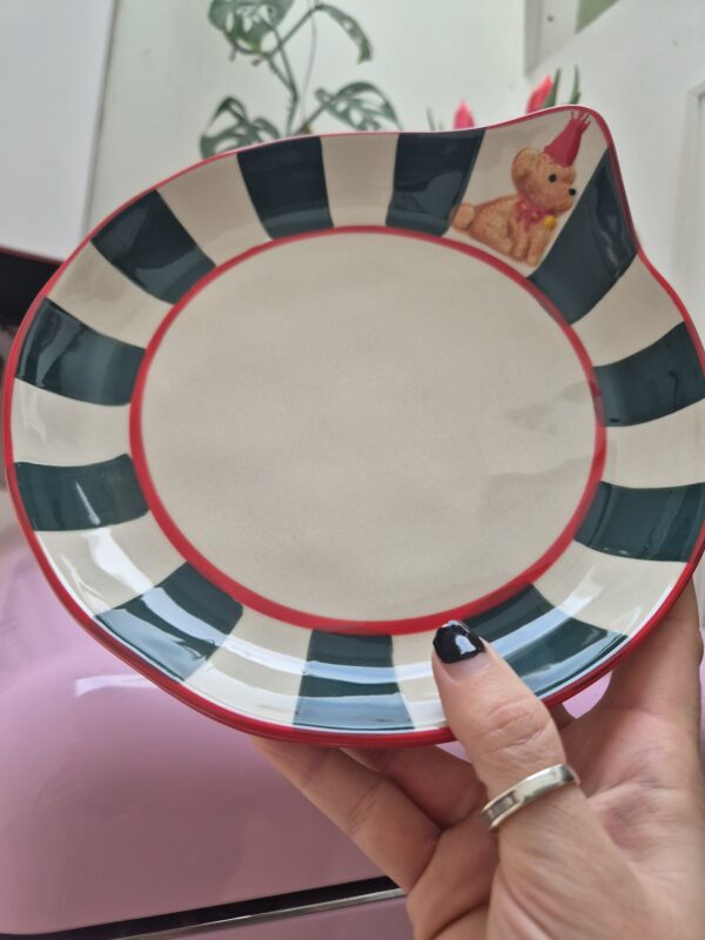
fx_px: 625
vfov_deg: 73.9
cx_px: 352
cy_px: 470
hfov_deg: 58.9
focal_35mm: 23
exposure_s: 1/180
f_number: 1.8
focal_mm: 5.4
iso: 125
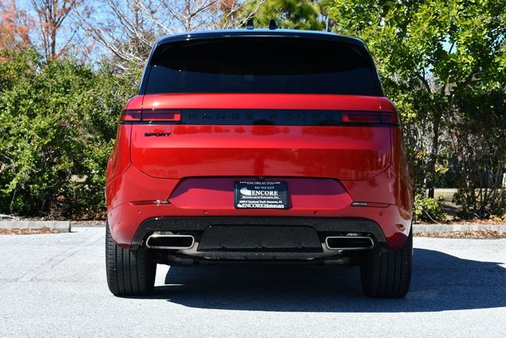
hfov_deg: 25.3
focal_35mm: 80
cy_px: 169
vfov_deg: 17.1
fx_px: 1125
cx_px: 253
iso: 140
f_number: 8
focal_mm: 40
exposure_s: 1/250
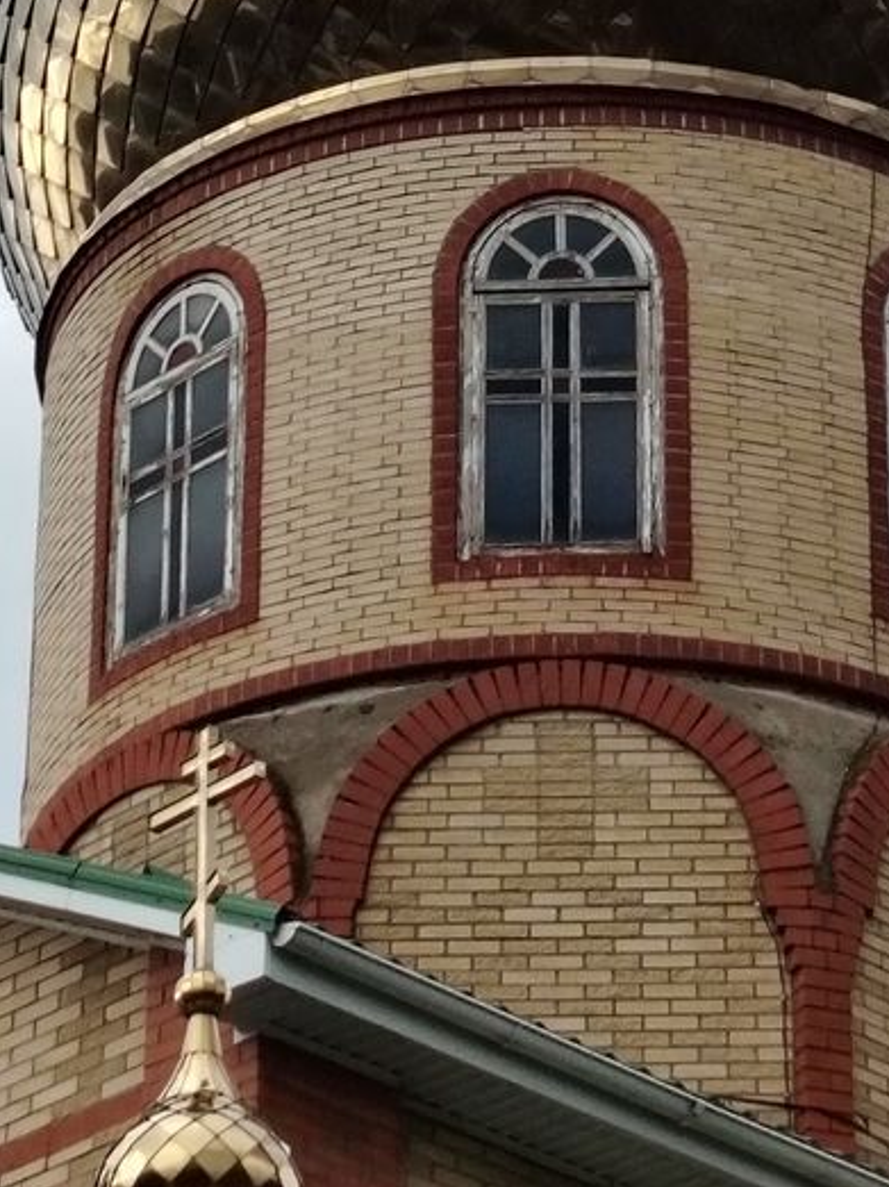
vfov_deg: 10.6
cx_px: 655
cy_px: -139
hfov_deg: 8.1
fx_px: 6306
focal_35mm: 184
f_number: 1.75
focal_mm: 5.25
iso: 100
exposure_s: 1/512
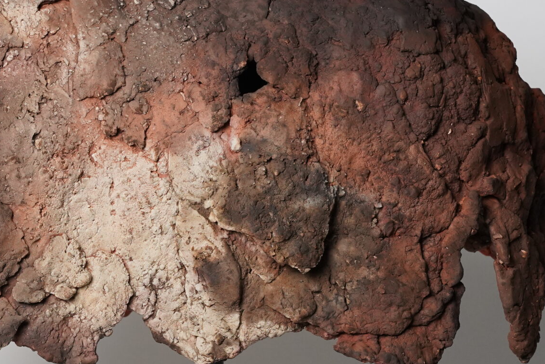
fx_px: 2044
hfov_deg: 15.0
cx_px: 41
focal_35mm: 135
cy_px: 147
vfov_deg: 10.2
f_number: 11
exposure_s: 1/125
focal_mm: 60
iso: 3200
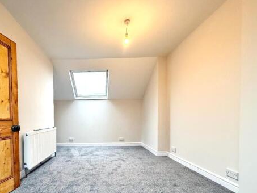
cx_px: 100
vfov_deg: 70.3
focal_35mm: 18
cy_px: 122
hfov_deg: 86.4
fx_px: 134
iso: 320
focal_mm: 2.22
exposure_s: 1/100
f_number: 2.2
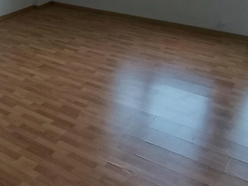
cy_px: 53
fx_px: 365
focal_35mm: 51
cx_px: 48
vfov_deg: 28.3
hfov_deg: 36.2
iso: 160
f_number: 2.2
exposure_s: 1/99.9
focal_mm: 1.65
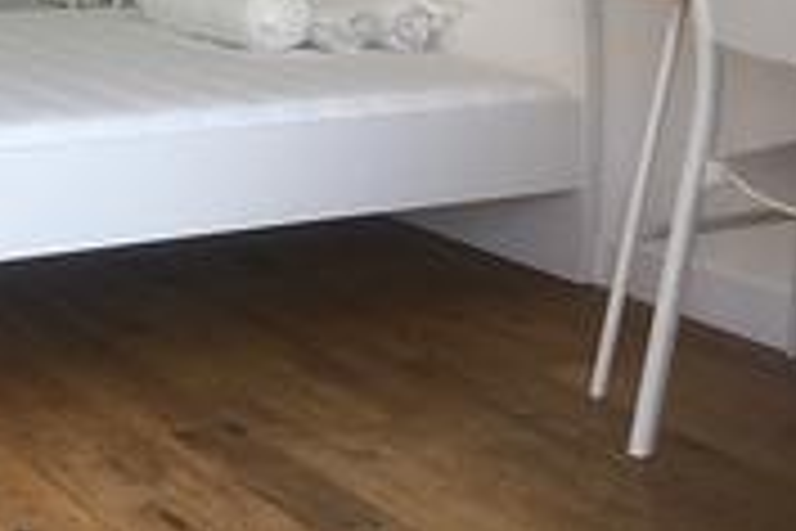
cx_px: 67
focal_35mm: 68
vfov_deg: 18.8
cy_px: -135
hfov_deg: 28.4
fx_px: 1503
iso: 25
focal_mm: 4.15
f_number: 2.2
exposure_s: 1/50
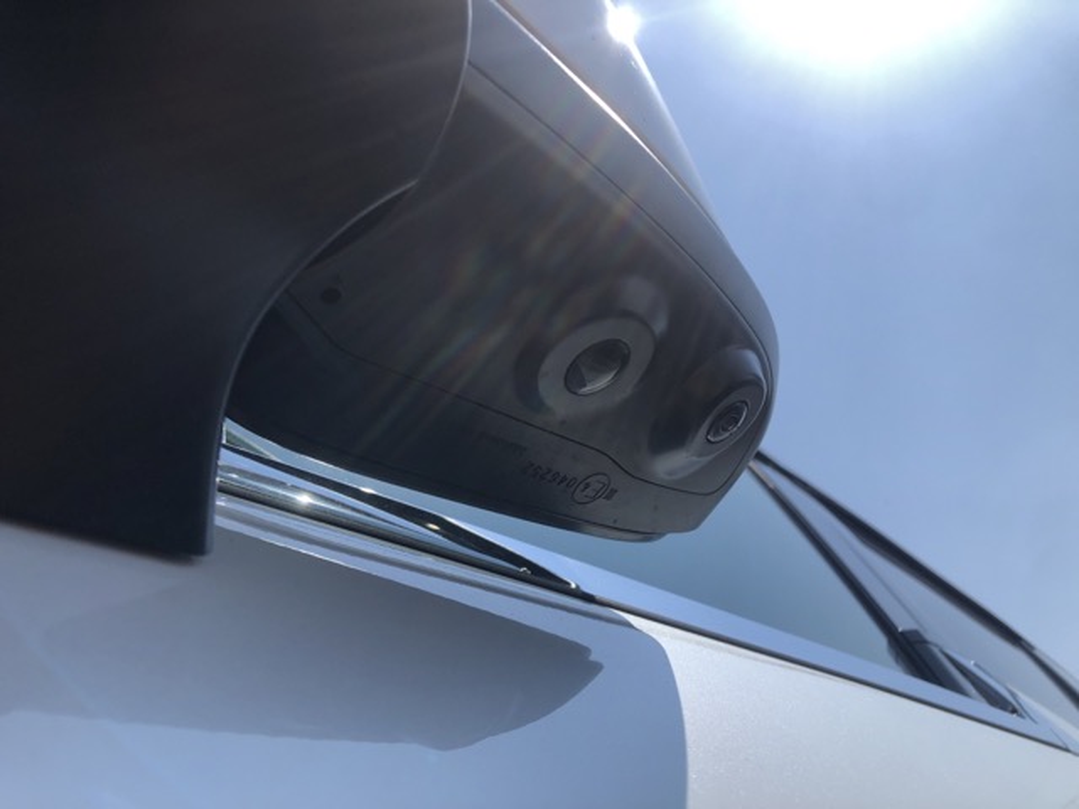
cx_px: 540
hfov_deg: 63.4
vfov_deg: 49.7
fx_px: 873
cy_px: 404
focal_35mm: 28
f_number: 1.8
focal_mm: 3.99
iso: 20
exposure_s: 1/3003
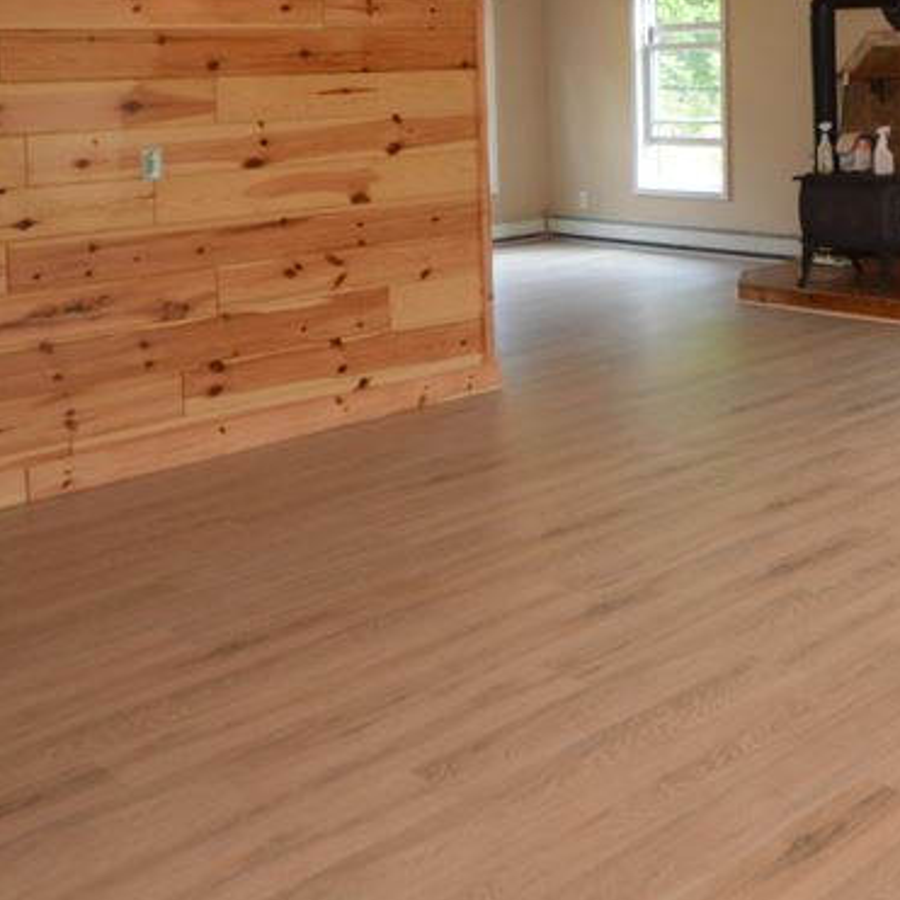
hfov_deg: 34.7
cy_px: 89
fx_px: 1294
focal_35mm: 44
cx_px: 910
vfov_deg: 36.0
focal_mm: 10
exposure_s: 1/80
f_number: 4.5
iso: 400
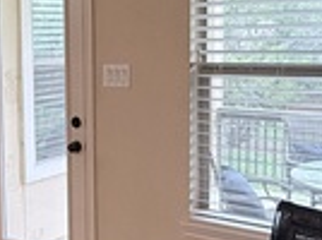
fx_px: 622
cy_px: 113
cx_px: 79
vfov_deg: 21.9
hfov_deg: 28.6
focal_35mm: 67
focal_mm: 2.22
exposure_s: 1/120
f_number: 2.2
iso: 200
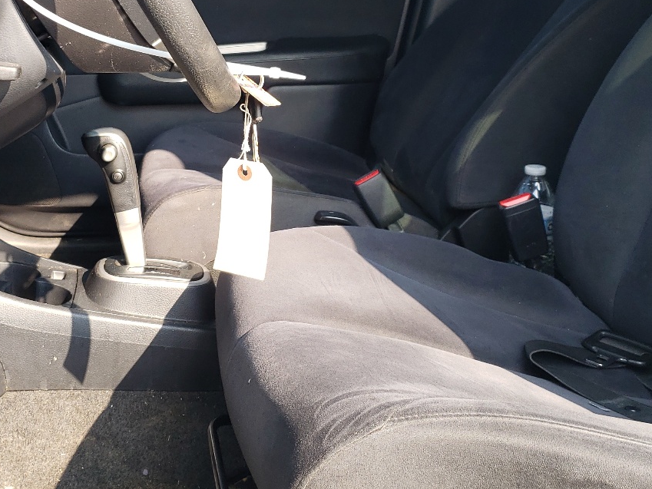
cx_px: 259
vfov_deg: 29.2
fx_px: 923
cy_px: 118
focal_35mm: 49
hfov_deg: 38.7
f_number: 1.5
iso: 50
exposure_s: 1/333
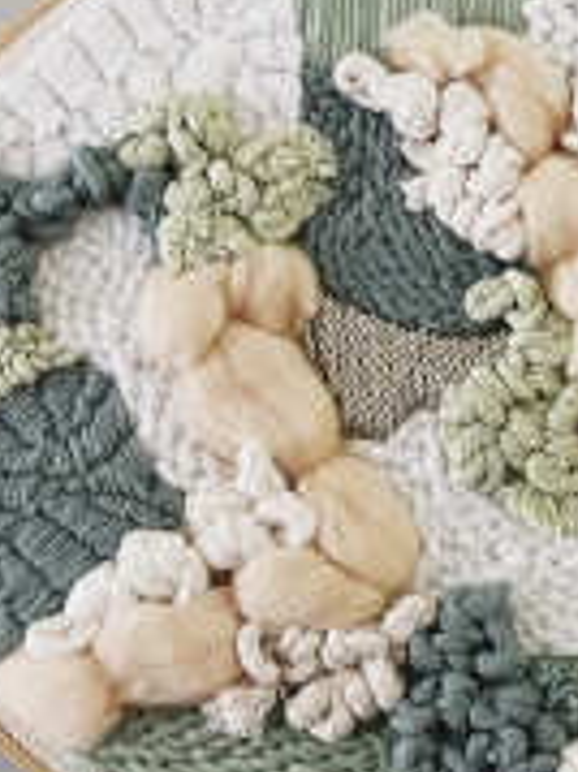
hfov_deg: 21.5
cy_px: 326
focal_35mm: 68
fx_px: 1516
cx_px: 375
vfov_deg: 28.5
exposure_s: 1/76
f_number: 1.6
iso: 125
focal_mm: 4.2
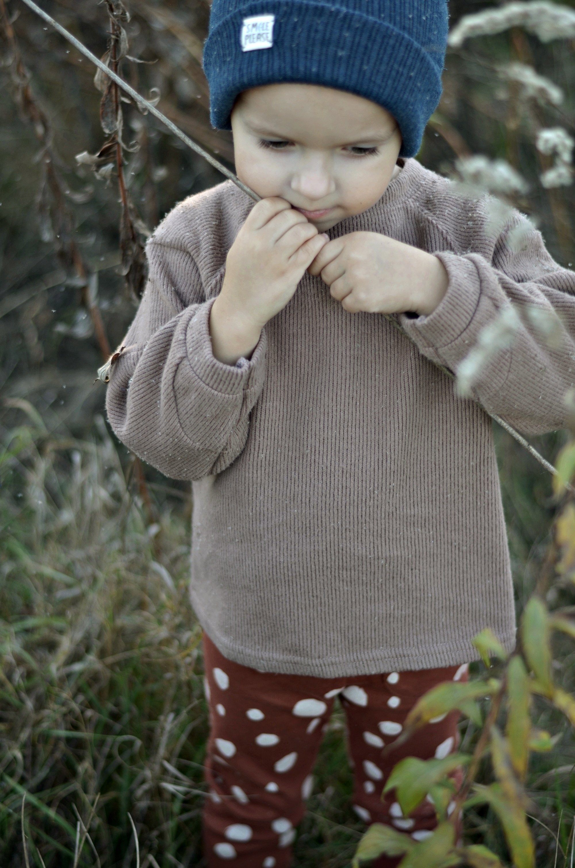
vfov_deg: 27.0
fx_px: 1805
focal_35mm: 75
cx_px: 288
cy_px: 434
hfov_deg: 18.1
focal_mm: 50
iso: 100
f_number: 1.8
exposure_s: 1/320
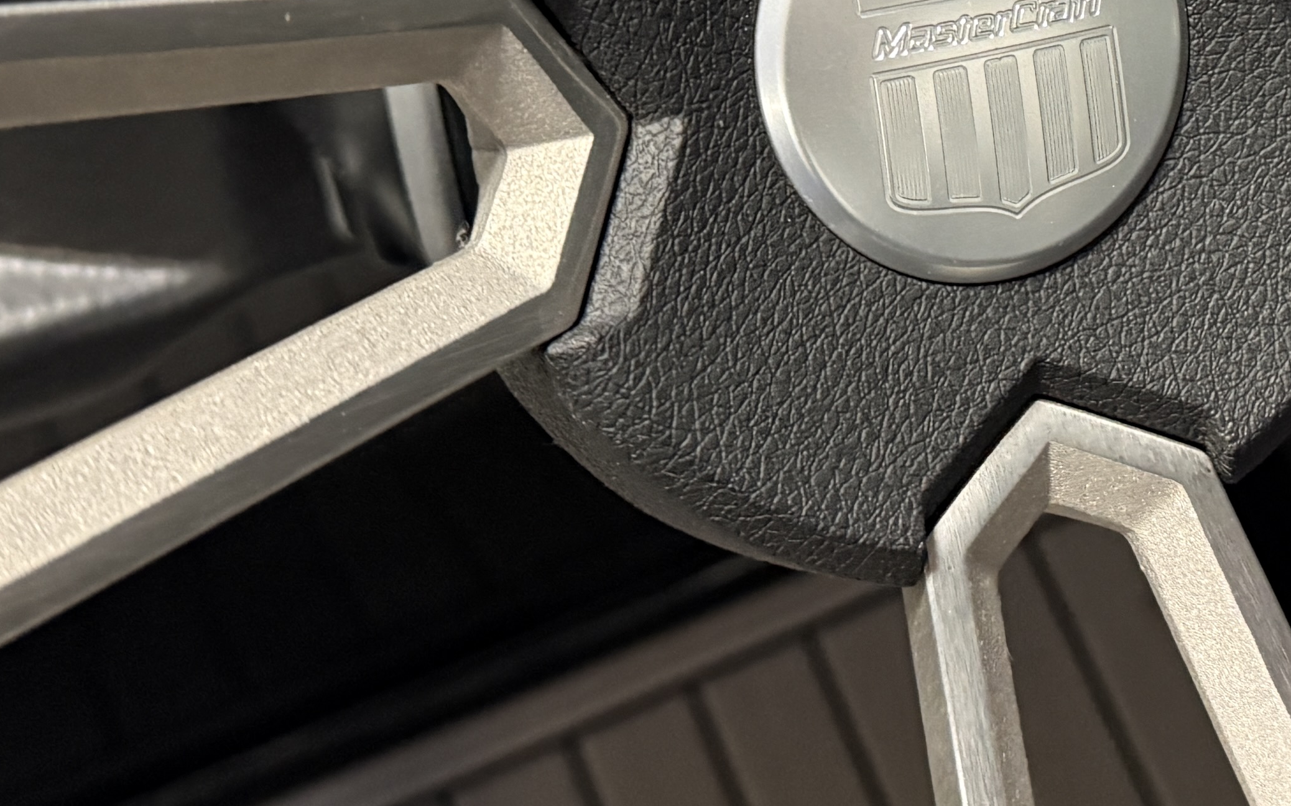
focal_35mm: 70
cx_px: 1026
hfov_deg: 28.8
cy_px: -76
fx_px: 2463
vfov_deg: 17.9
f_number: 1.78
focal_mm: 6.76
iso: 640
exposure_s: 1/60
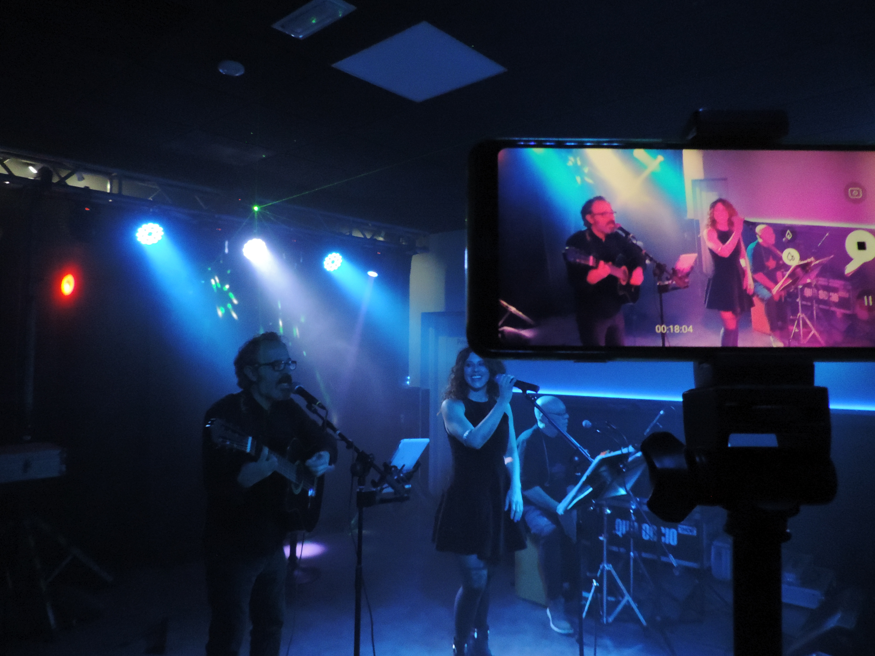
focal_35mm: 24
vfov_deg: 56.8
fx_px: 607
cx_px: 438
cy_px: 328
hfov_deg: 71.6
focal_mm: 4.3
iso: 1600
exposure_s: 1/200
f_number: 3
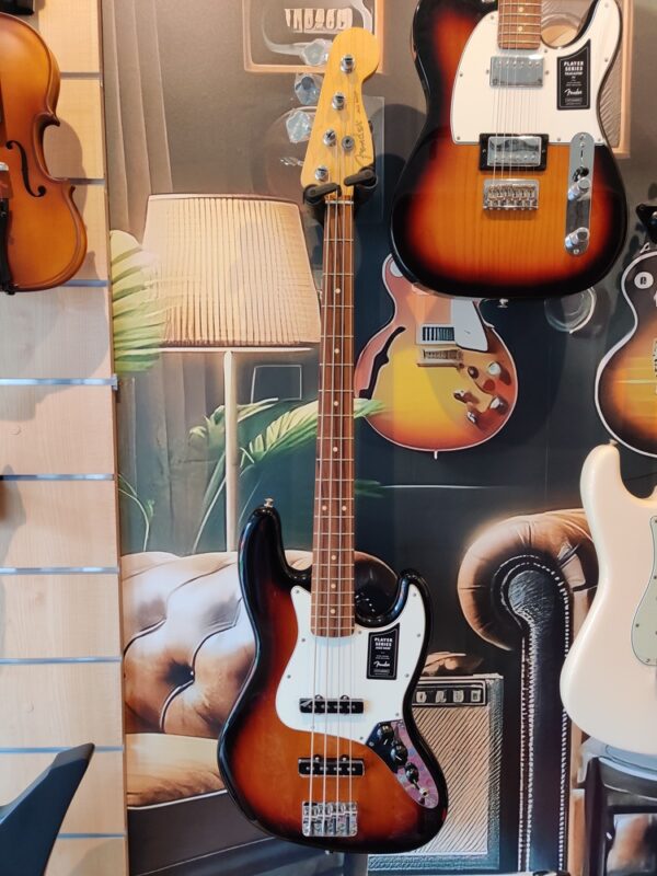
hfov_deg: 51.4
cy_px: 438
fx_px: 683
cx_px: 328
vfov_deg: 65.3
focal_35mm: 27
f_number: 1.65
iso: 640
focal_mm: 4.75
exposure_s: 1/50
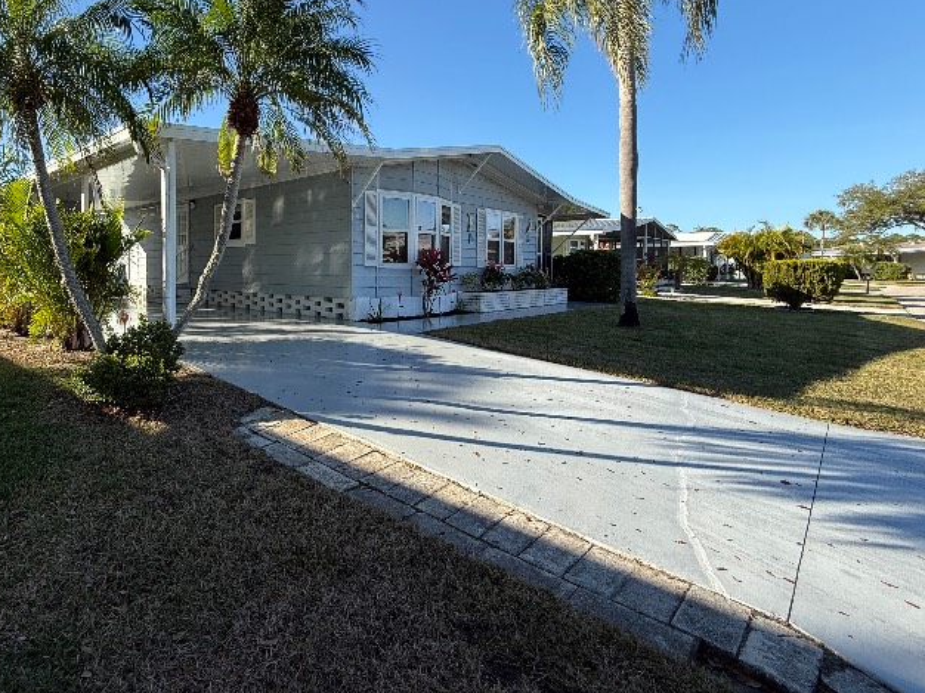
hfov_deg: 81.6
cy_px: 276
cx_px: 303
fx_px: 508
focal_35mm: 19
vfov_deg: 67.9
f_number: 2.2
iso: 50
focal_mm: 2.22
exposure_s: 1/853
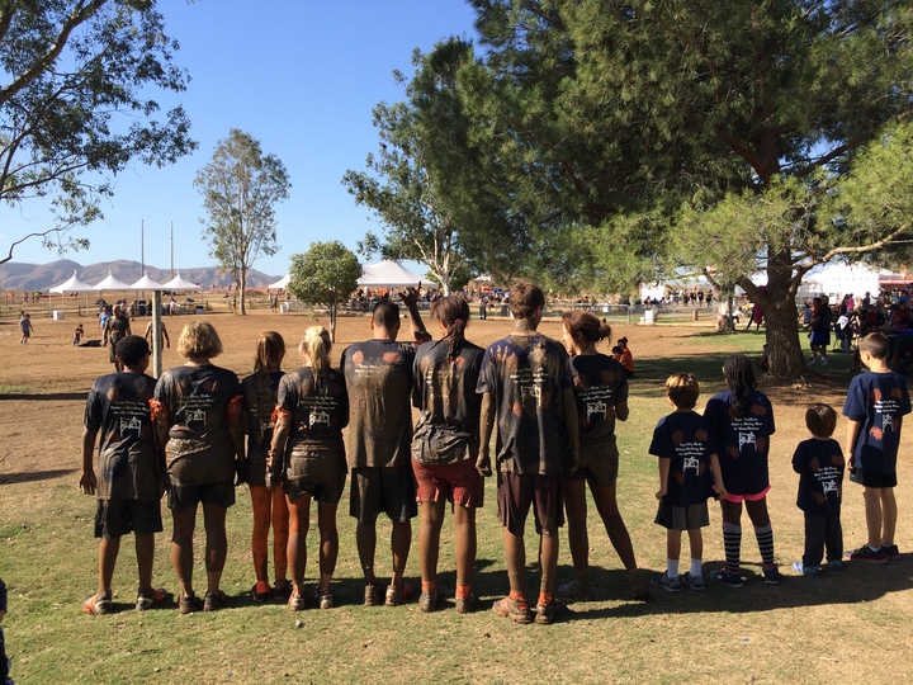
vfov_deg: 48.2
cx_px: 456
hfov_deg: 61.7
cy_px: 342
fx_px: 765
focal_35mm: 29
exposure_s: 1/1244
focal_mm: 4.15
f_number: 2.2
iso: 32
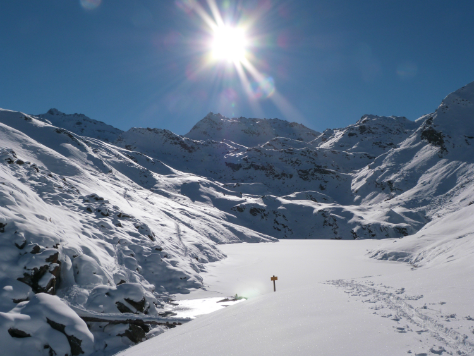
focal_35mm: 37
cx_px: 237
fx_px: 507
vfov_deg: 38.7
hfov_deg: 50.1
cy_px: 178
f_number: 5.6
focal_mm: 6.5
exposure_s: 1/2000
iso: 100
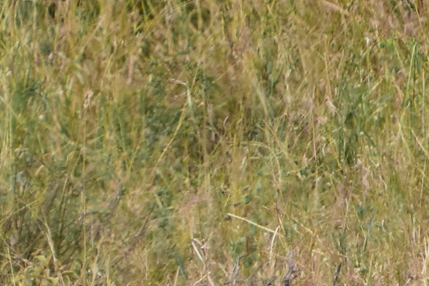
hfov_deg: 1.0
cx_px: -851
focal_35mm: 2030
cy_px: 314
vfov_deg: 0.7
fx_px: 24189
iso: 400
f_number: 11
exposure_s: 1/400
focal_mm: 220
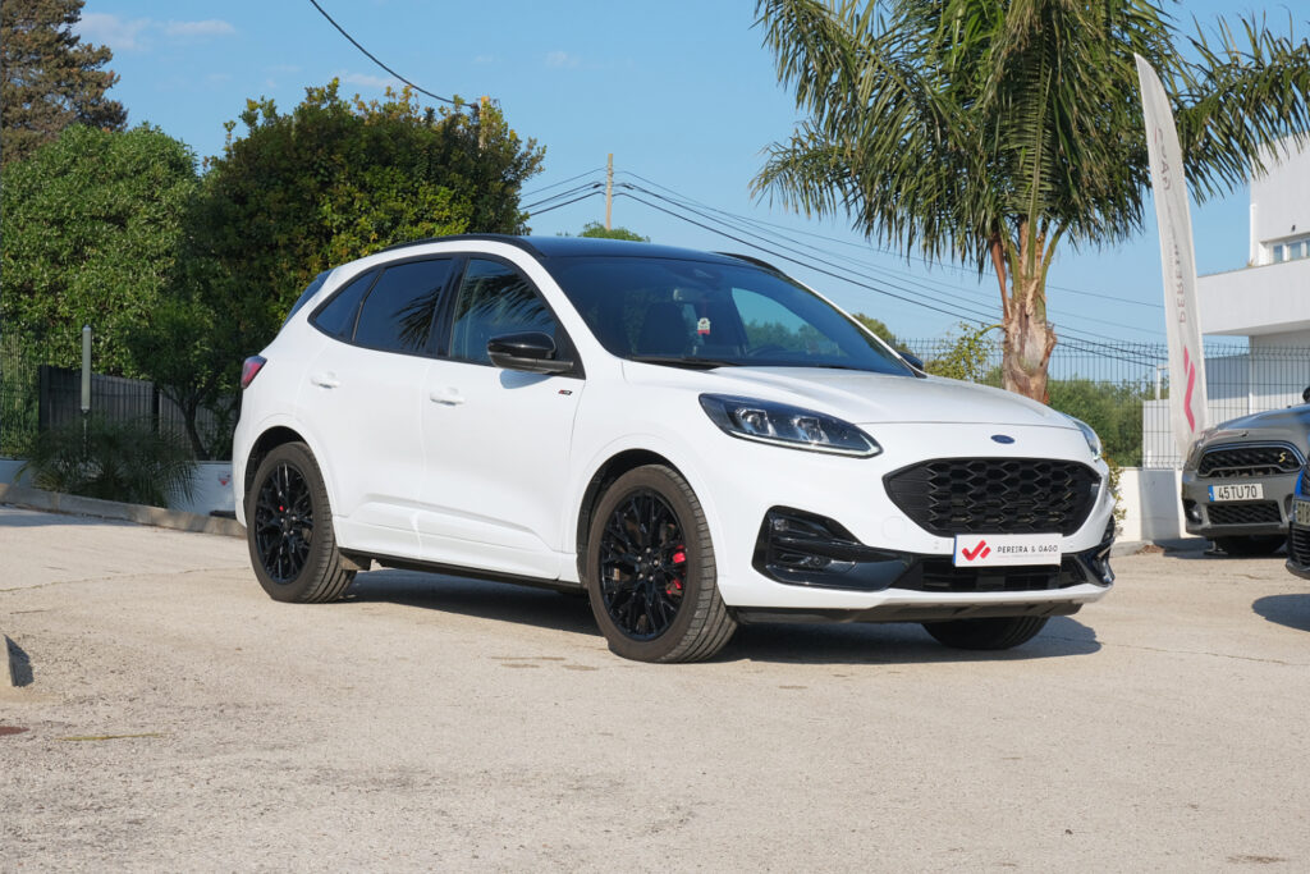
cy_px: 437
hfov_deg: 29.7
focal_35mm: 68
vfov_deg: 20.0
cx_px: 655
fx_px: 2475
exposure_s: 1/320
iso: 160
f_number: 9
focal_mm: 45
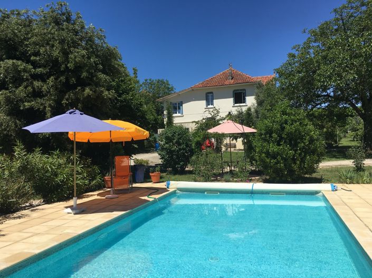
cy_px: 139
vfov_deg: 48.2
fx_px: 311
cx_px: 186
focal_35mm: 29
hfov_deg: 61.7
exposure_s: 1/2564
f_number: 2.2
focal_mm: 4.15
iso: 25
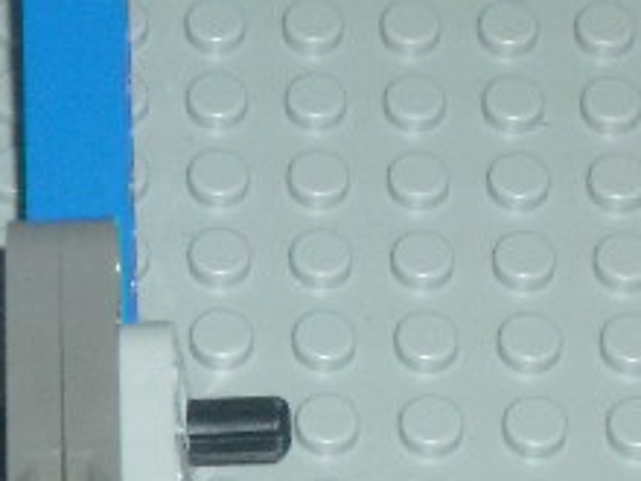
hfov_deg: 7.7
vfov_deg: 5.8
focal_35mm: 256
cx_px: 12
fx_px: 4740
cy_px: 277
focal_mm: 14.6
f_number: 4.4
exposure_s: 1/60
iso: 100
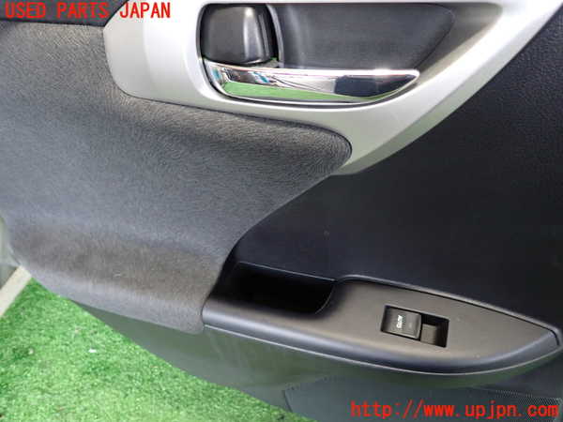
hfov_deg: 69.4
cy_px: 211
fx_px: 407
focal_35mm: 25
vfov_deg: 54.9
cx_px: 282
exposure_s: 1/25
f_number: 2
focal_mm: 4.5
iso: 800
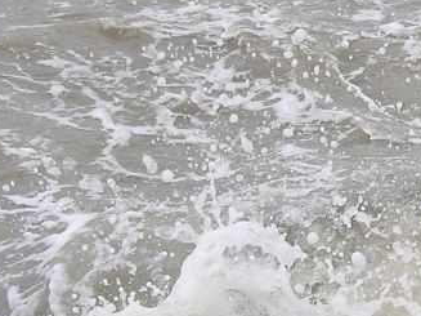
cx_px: 579
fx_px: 1447
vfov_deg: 12.4
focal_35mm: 119
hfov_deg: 15.6
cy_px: 139
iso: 100
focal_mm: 5.8
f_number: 2.8
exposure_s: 1/543
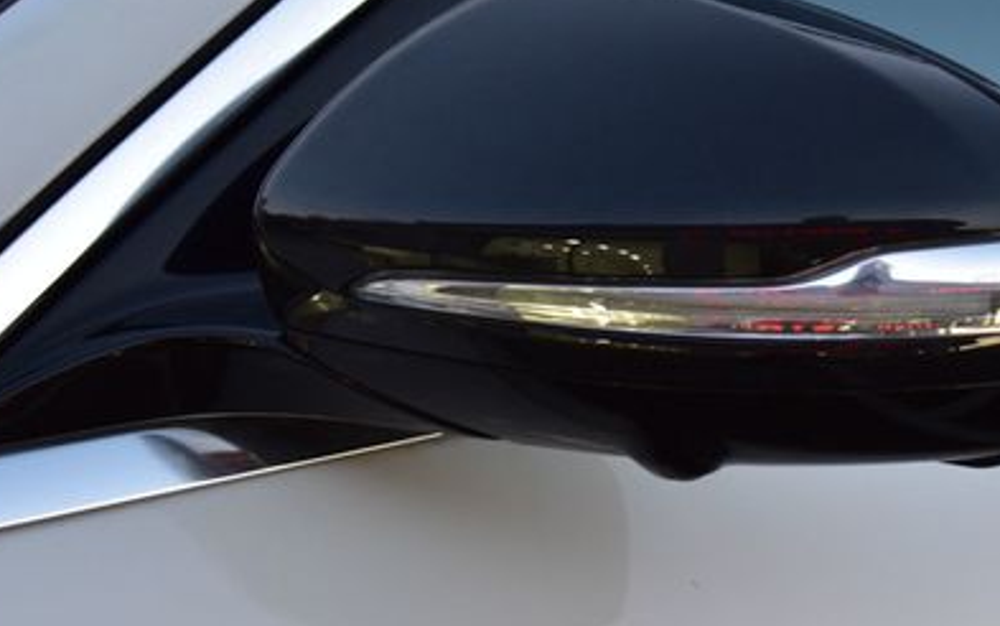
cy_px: 280
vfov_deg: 9.6
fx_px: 3731
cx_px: 735
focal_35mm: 137
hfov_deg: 15.2
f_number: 6.3
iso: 450
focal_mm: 55
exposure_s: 1/15
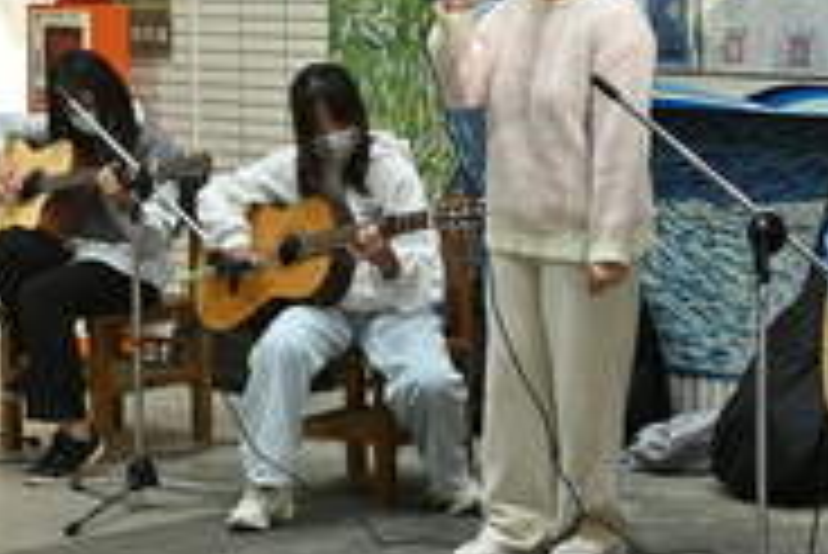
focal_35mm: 113
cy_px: 218
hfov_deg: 17.9
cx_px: 742
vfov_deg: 12.2
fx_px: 2593
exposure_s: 1/250
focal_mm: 34.5
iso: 1000
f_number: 4
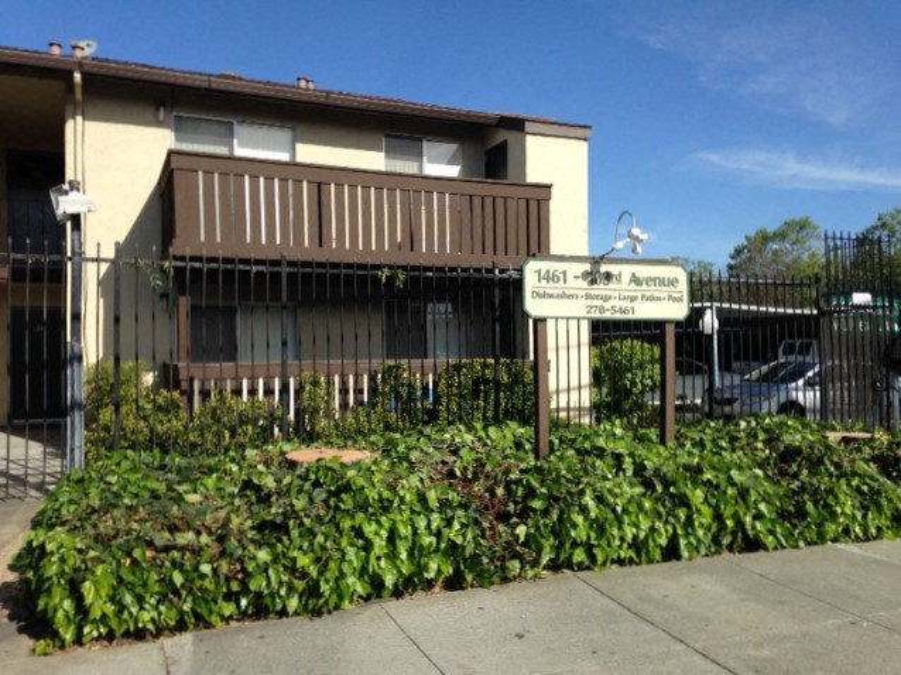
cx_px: 450
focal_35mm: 33
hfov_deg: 55.4
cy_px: 338
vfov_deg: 42.9
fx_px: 859
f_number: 2.4
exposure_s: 1/1595
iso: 50
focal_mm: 4.12
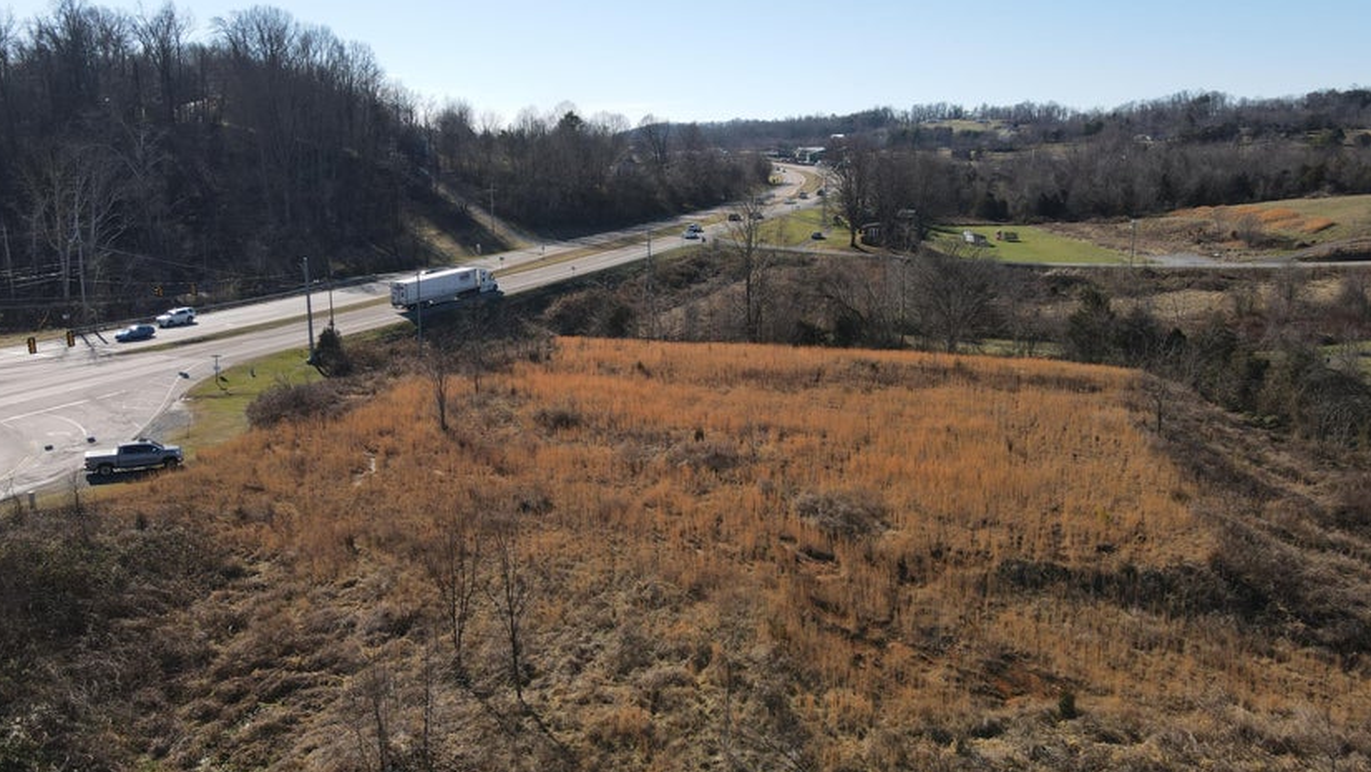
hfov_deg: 69.8
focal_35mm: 27
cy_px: 309
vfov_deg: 42.7
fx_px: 982
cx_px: 685
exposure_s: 1/640
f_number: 2.8
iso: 100
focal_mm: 4.5
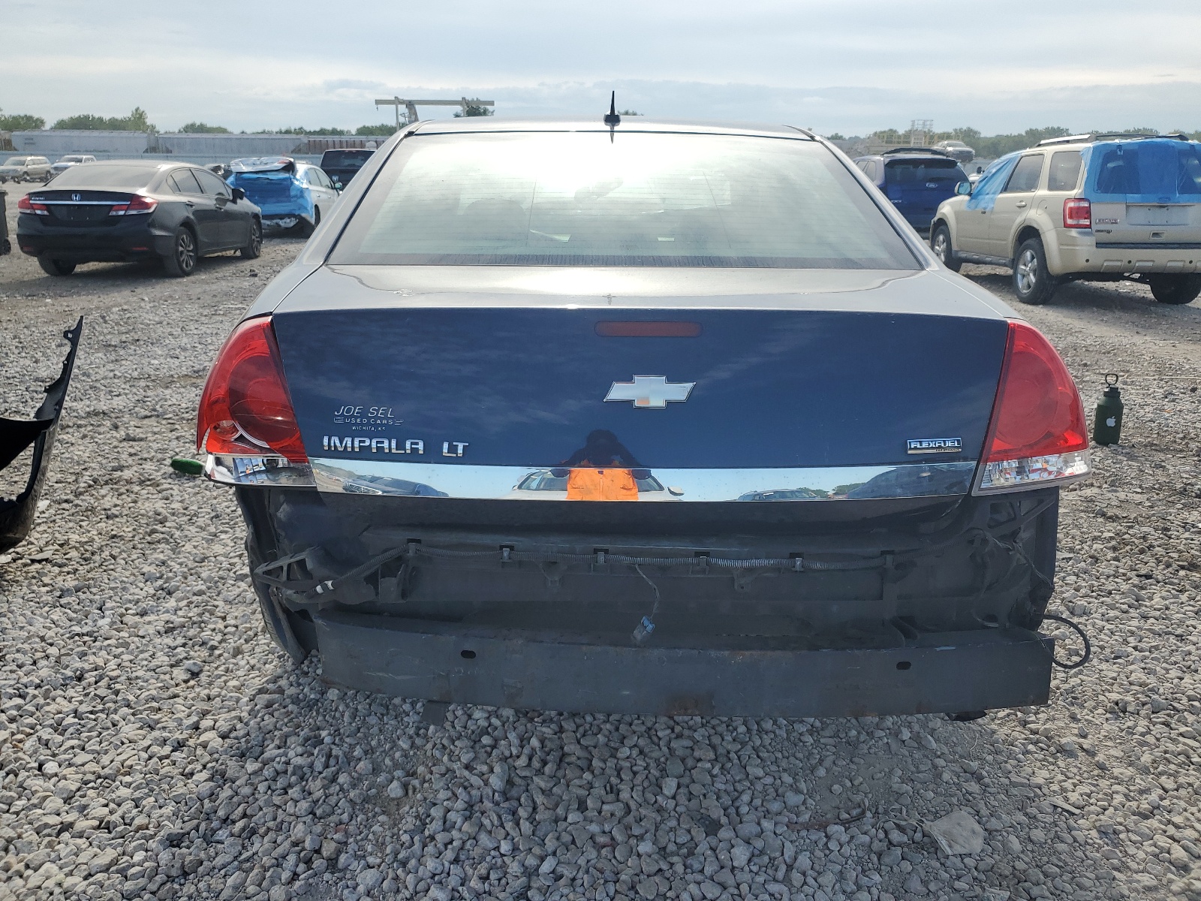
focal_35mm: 26
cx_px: 600
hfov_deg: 67.3
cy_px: 450
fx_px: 902
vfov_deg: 53.1
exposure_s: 1/2000
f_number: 1.5
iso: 50
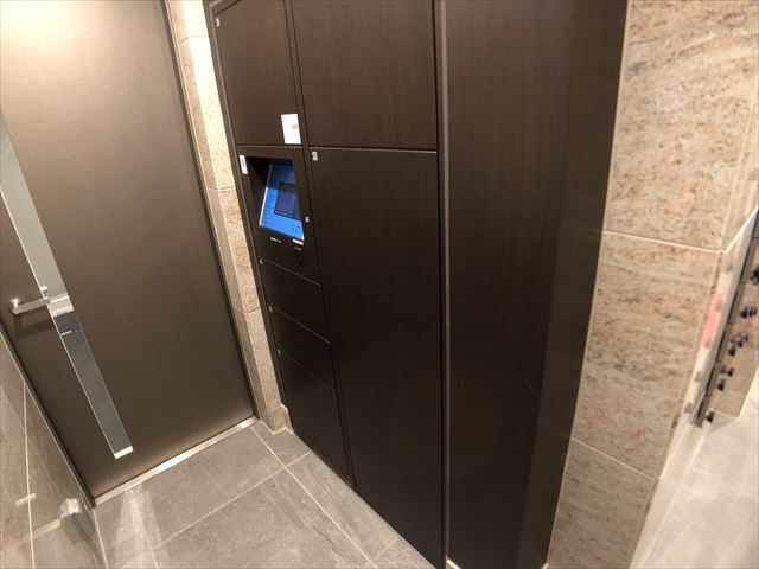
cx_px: 380
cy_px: 284
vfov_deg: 49.7
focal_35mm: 28
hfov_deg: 63.4
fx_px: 614
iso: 125
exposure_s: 1/4
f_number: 1.8
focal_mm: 3.99
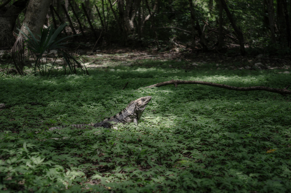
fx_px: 484
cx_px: 146
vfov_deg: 22.5
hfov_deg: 33.5
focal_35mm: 60
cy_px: 96
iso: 400
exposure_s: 1/80
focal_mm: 40
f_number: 3.5
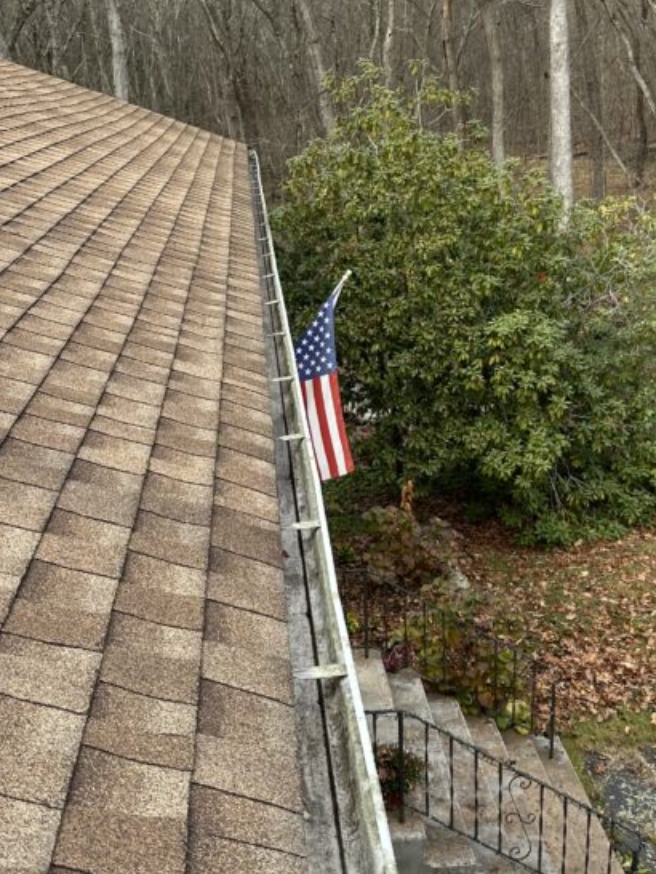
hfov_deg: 32.2
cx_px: 315
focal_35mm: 45
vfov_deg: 42.1
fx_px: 1136
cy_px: 440
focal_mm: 6.86
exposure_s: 1/409
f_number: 1.78
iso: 80
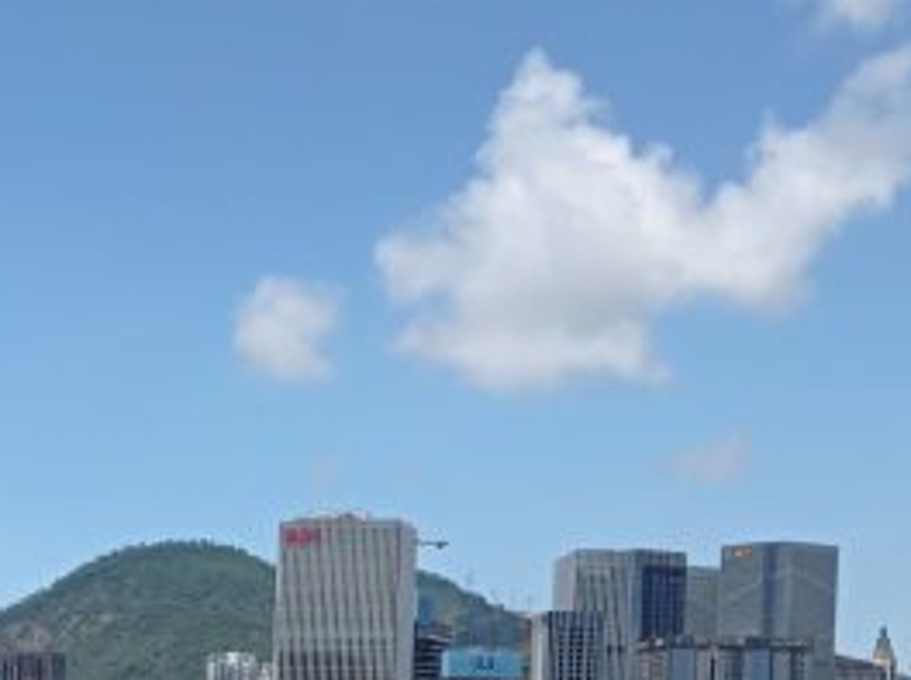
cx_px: 90
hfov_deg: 22.5
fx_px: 2233
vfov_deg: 16.6
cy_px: 815
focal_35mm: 85
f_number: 1.79
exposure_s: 1/3984
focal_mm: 4.74
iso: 103
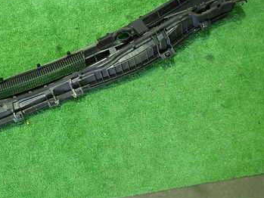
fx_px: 328
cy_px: 88
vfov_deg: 33.6
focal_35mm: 43
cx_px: 52
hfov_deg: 41.9
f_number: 2
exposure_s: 1/30
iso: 500
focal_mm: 4.5
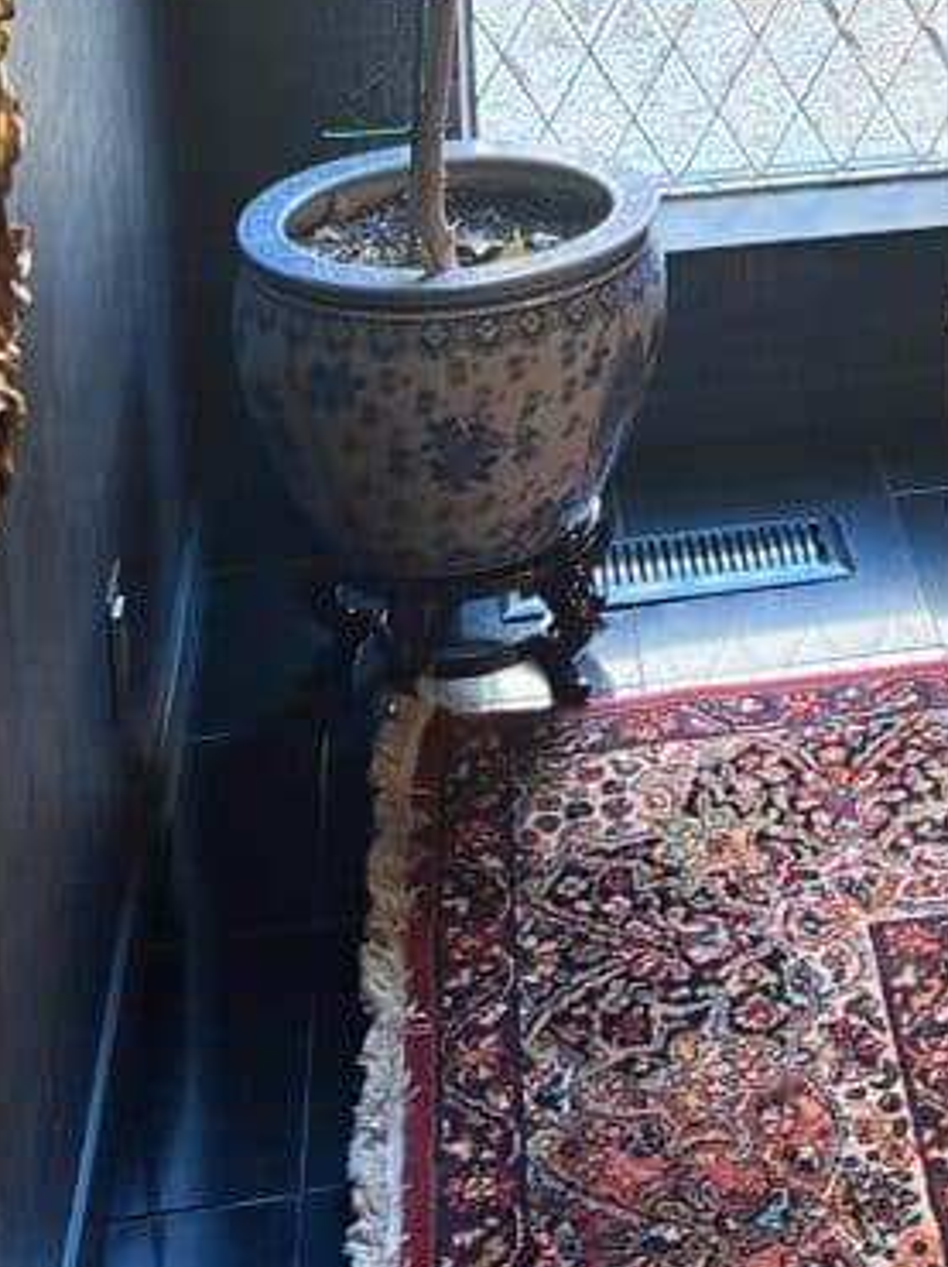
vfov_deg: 24.1
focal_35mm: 72
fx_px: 2632
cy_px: -322
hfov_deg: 19.8
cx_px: 969
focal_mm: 5.7
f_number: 1.5
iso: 125
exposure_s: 1/60
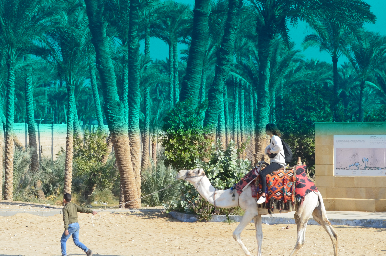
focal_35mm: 117
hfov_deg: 17.5
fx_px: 1252
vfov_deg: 11.7
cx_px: 215
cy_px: 150
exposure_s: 1/125
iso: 200
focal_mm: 48
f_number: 11
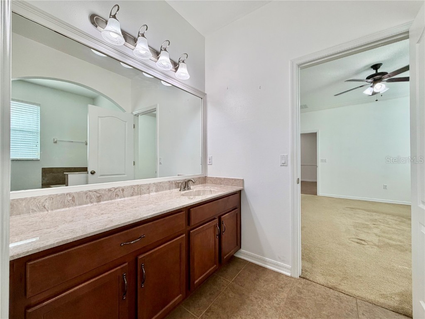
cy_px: 160
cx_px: 212
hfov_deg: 102.1
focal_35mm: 14
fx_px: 172
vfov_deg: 85.7
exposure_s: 1/120
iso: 100
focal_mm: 2.22
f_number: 2.2
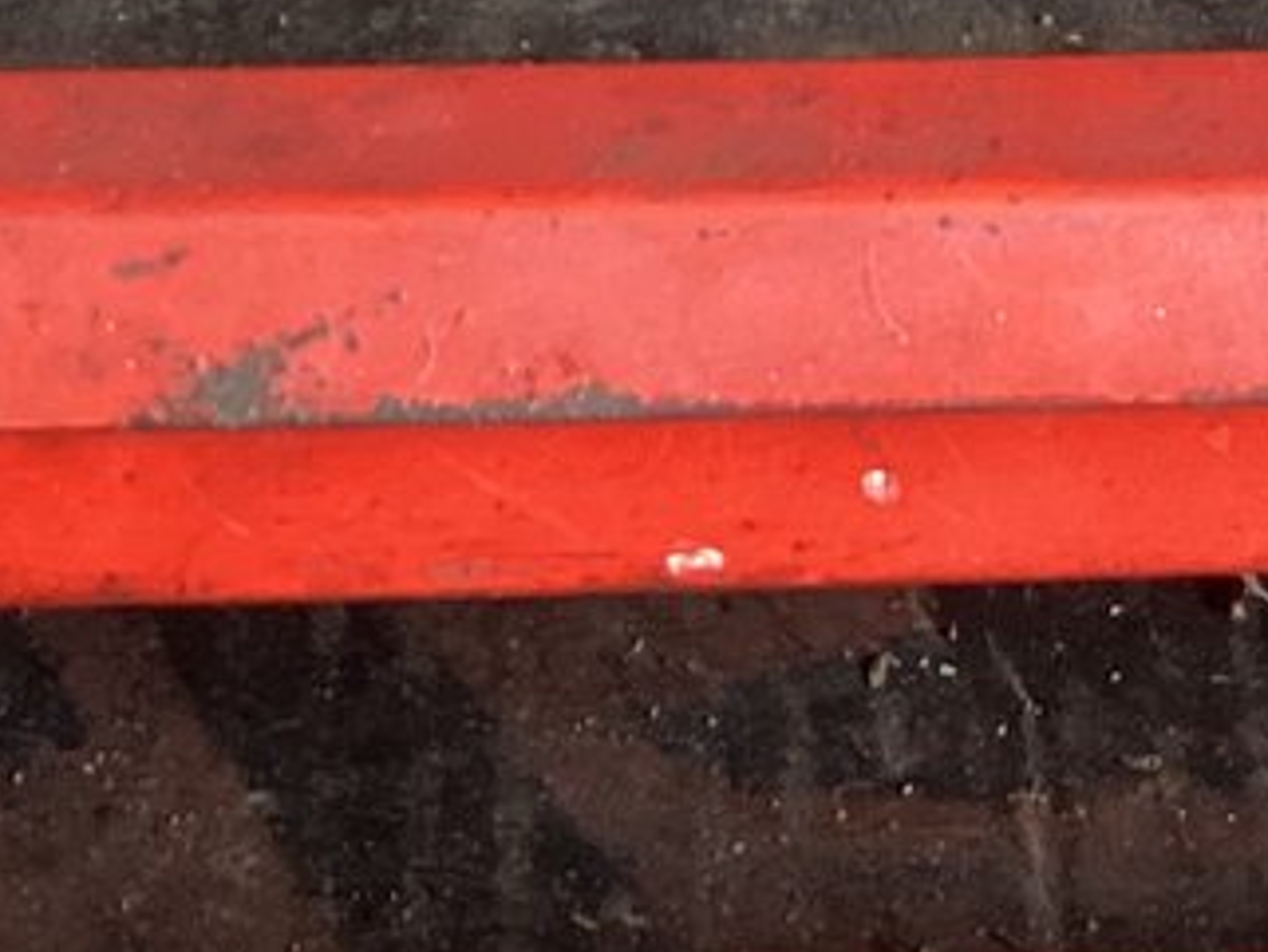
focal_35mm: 146
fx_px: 5350
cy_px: 1092
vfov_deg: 10.0
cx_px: 1309
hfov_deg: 13.3
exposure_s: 1/50
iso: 160
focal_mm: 3.3
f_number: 2.4
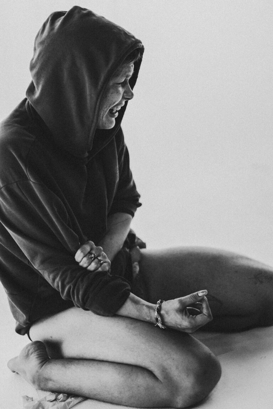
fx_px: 955
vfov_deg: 24.2
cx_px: 136
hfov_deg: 16.3
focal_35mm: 84
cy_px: 204
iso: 2000
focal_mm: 56
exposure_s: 1/80
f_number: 1.2
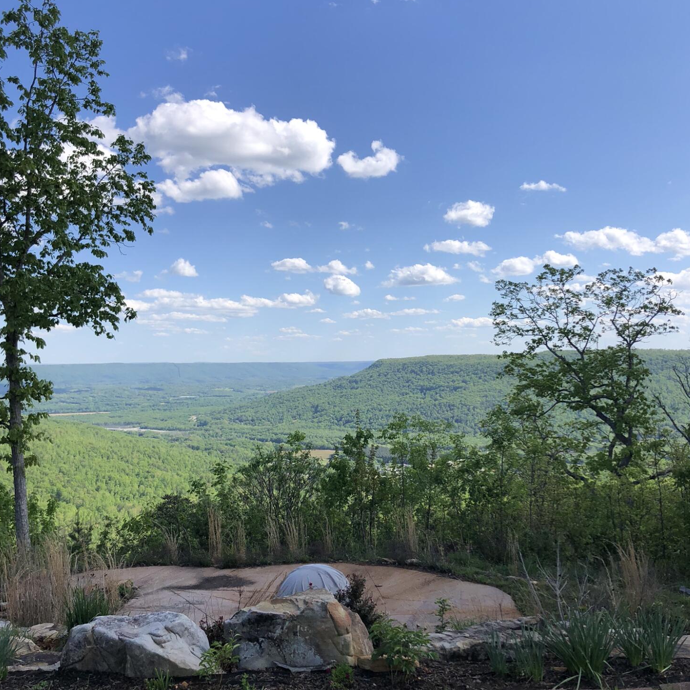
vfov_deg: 48.3
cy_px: 399
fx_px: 767
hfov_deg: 48.4
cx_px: 350
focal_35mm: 34
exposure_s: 1/2024
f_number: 1.8
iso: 20
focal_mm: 3.99
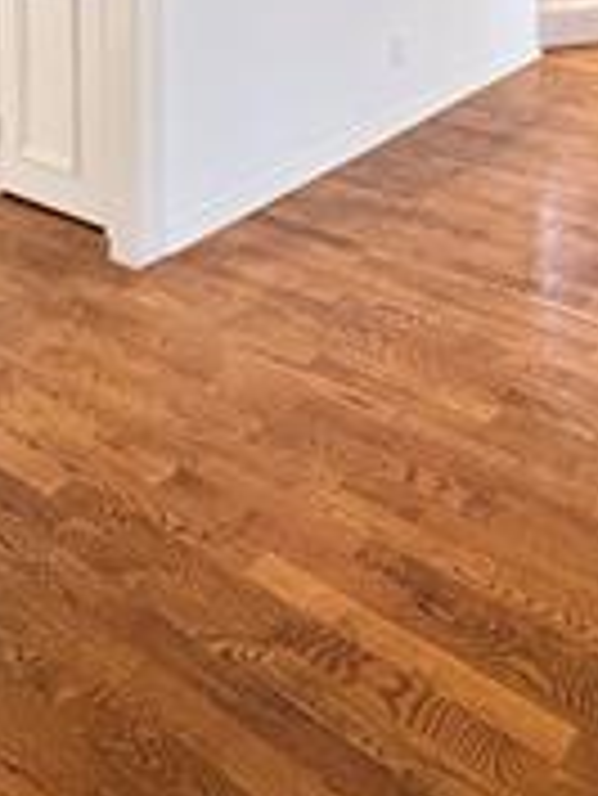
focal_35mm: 38
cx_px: 580
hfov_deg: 34.7
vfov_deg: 35.8
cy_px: -202
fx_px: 874
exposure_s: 1/120
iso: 200
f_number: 2.2
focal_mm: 2.22
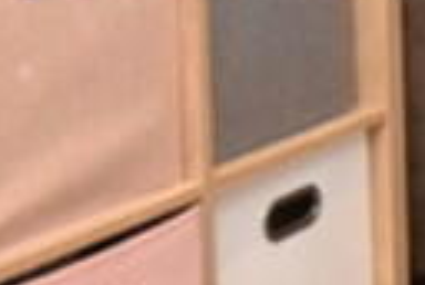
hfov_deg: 12.3
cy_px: -295
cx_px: 1102
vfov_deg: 10.5
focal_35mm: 120
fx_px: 1420
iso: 800
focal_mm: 10
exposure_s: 1/125
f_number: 4
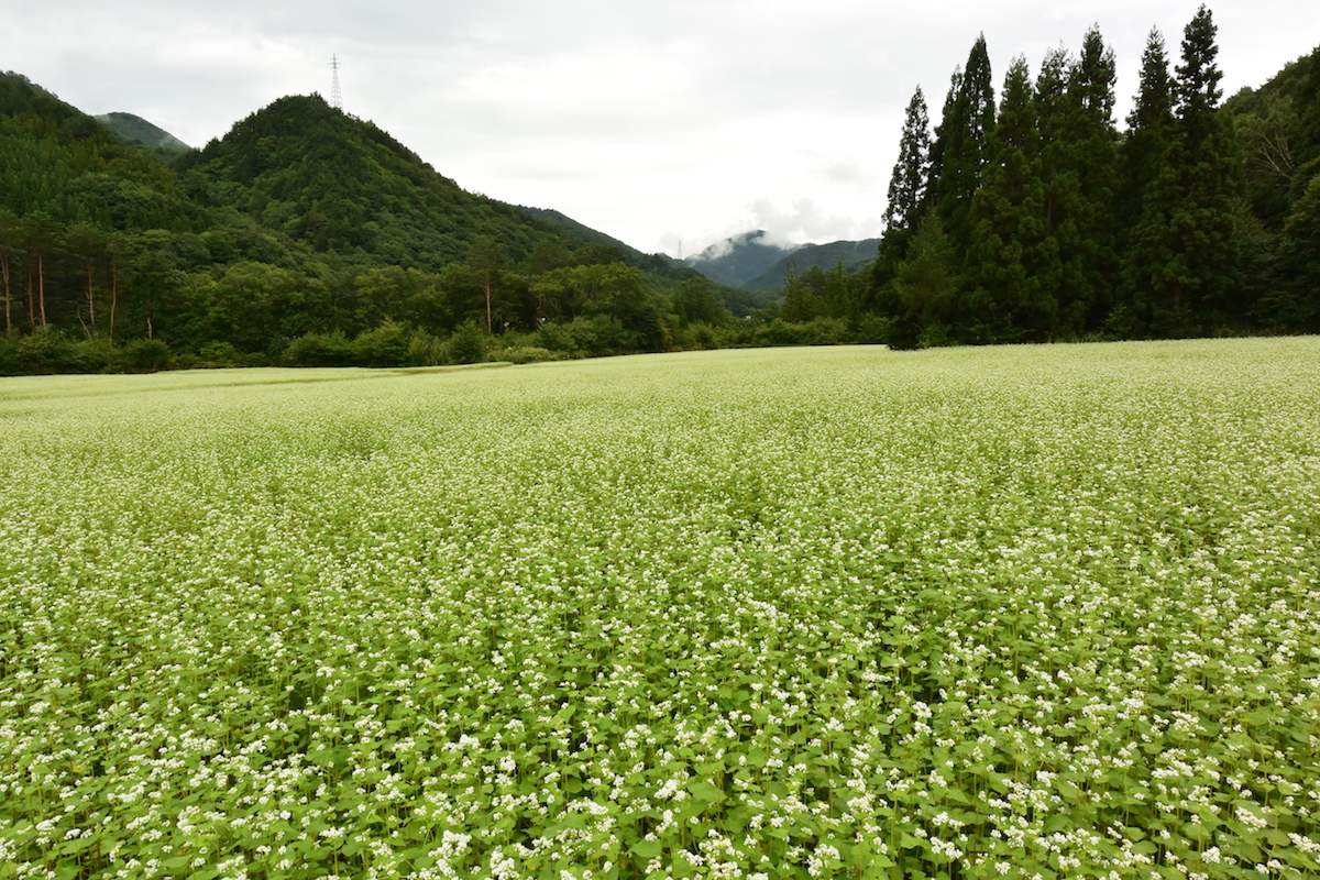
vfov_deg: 59.5
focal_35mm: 21
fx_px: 770
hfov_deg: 81.2
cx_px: 660
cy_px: 440
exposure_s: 1/320
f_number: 9
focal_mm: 7.9
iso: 400
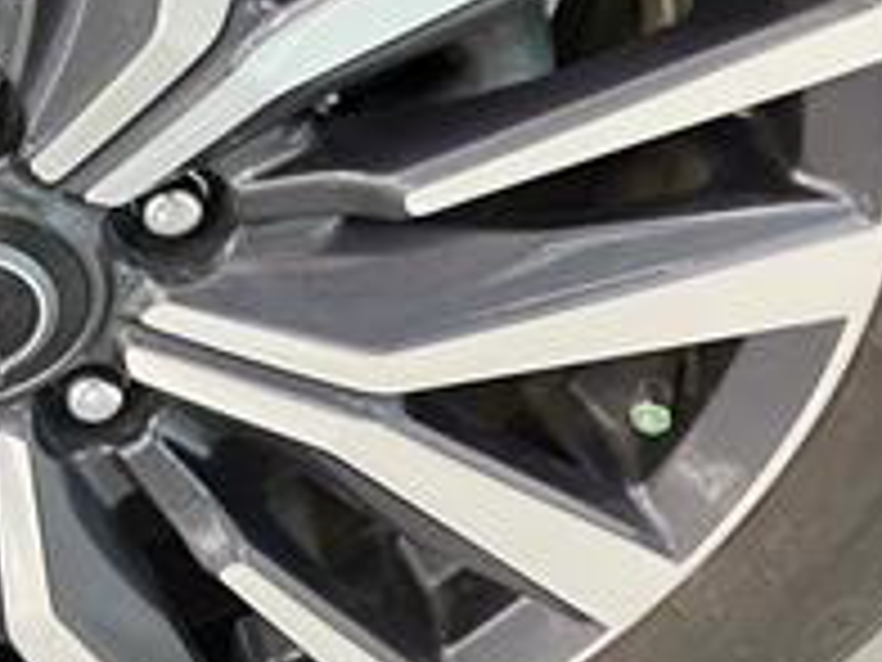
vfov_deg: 17.1
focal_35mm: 85
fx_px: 2166
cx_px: -27
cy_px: 45
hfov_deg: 22.1
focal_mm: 5.7
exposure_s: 1/40
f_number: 1.5
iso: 500
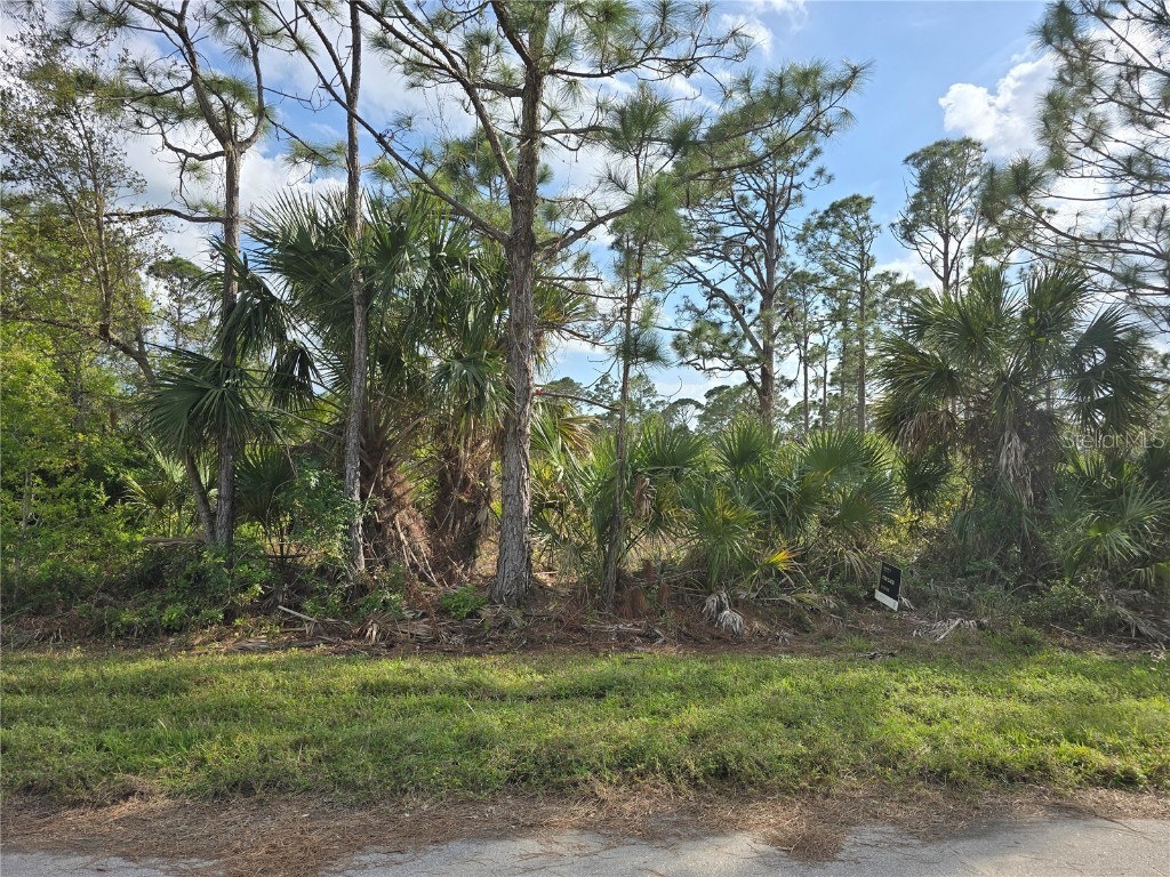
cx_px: 585
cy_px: 438
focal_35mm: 23
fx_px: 777
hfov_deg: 73.9
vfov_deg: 58.9
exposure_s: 1/771
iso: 12
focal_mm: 6.3
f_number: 1.7
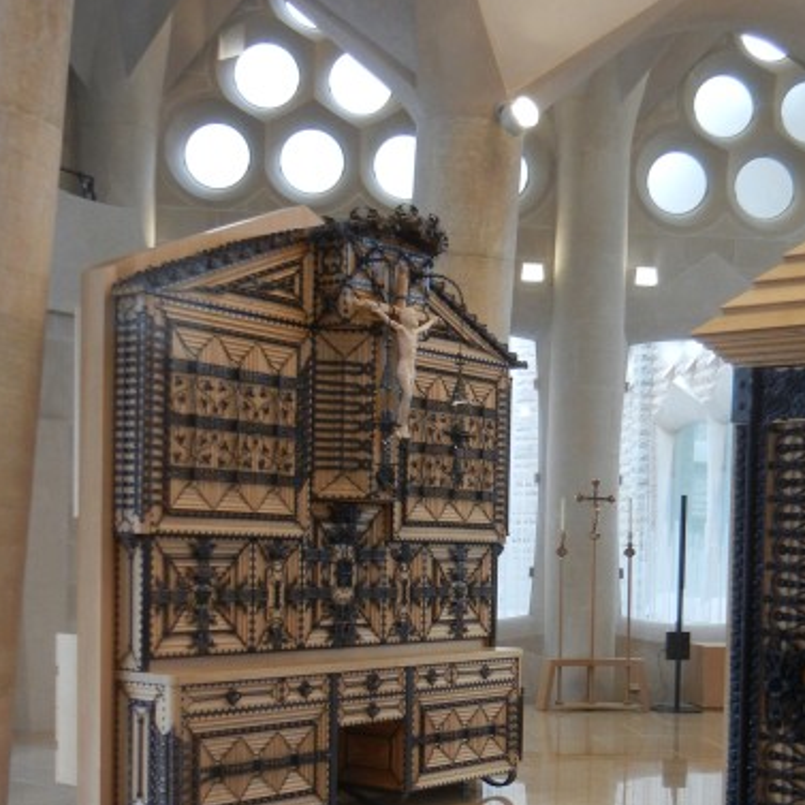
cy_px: 615
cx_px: 453
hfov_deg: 31.6
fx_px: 1421
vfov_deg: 31.0
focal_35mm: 54
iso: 297
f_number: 3.5
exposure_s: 1/30
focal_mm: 5.4
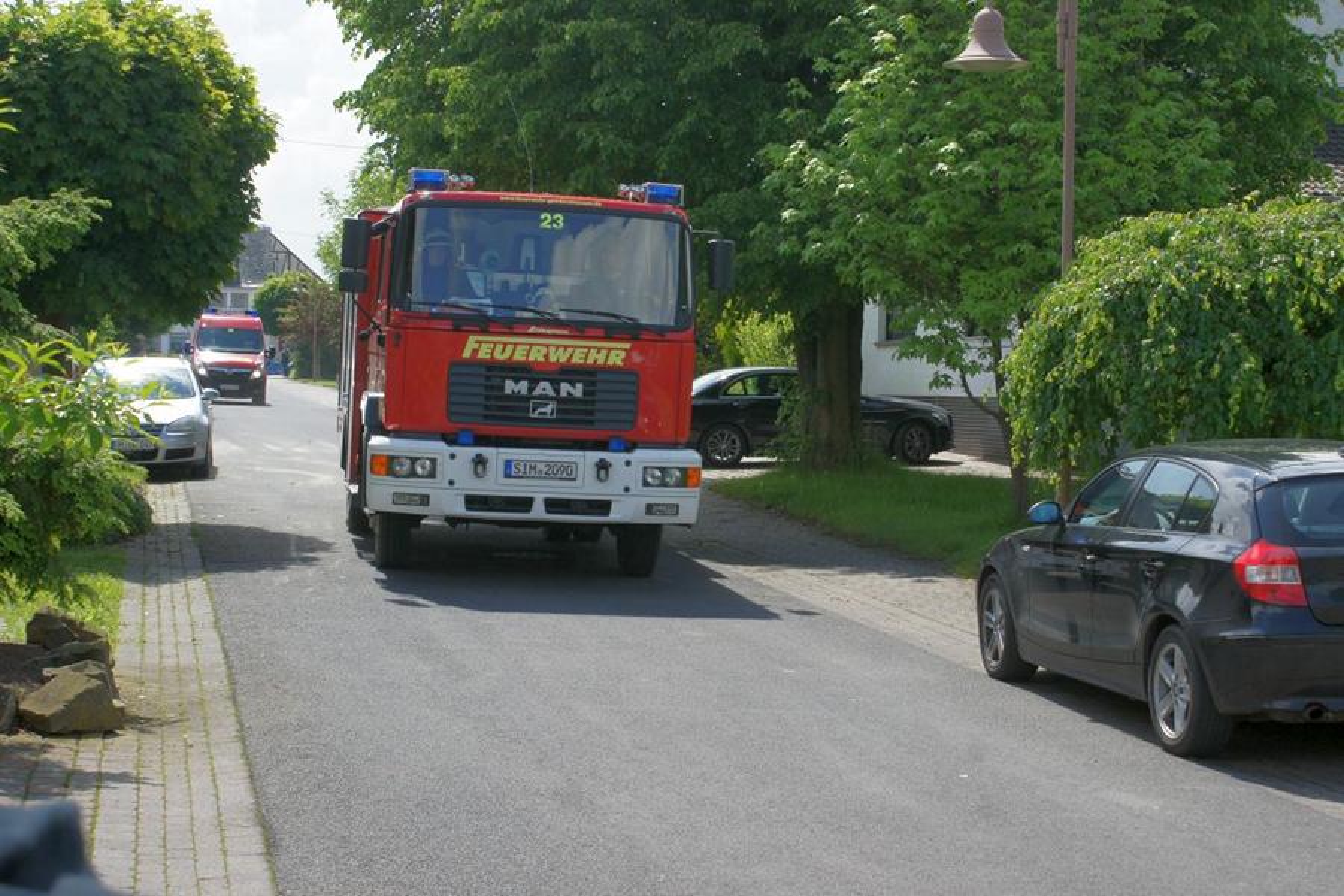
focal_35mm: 68
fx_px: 2520
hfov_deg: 29.9
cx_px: 672
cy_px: 448
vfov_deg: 20.2
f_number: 10
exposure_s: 1/200
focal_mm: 45
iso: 200
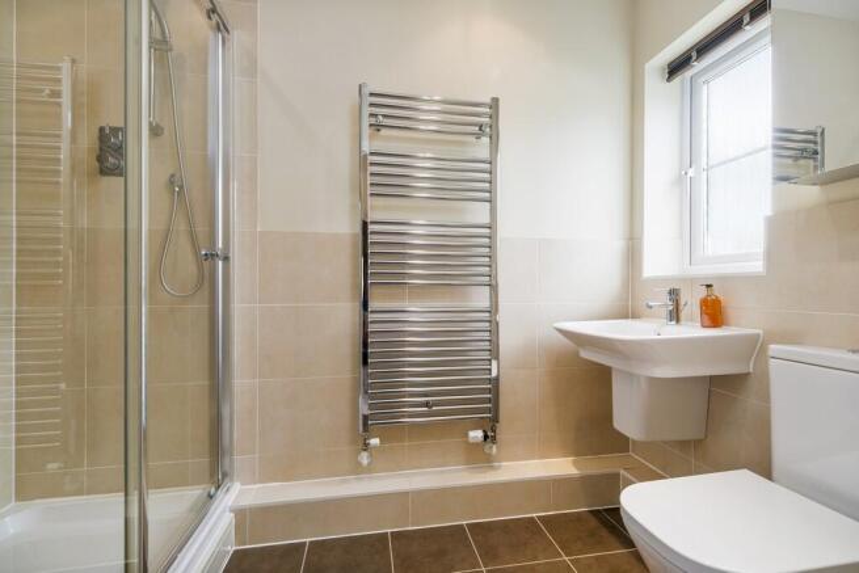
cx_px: 430
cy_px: 286
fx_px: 358
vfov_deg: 77.4
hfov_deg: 100.4
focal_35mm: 15
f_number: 7.1
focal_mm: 10.1
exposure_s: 1/8
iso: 160
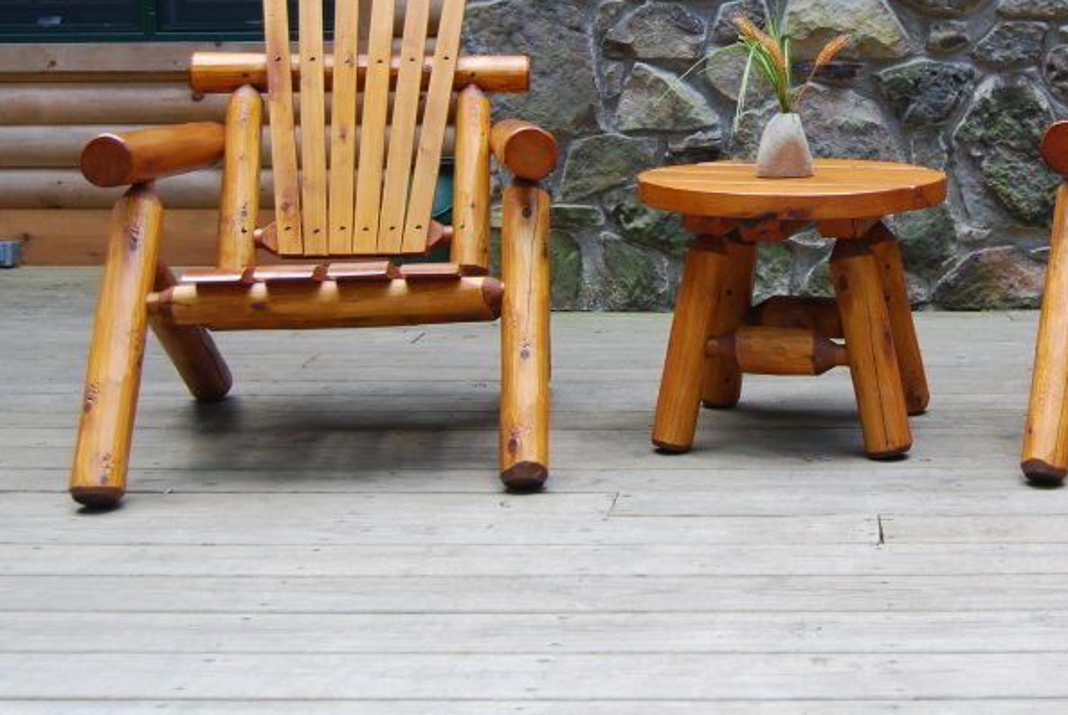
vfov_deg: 23.5
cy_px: 159
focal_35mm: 57
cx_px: 821
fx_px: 1693
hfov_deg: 34.2
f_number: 4.5
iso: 200
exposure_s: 1/80
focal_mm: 22
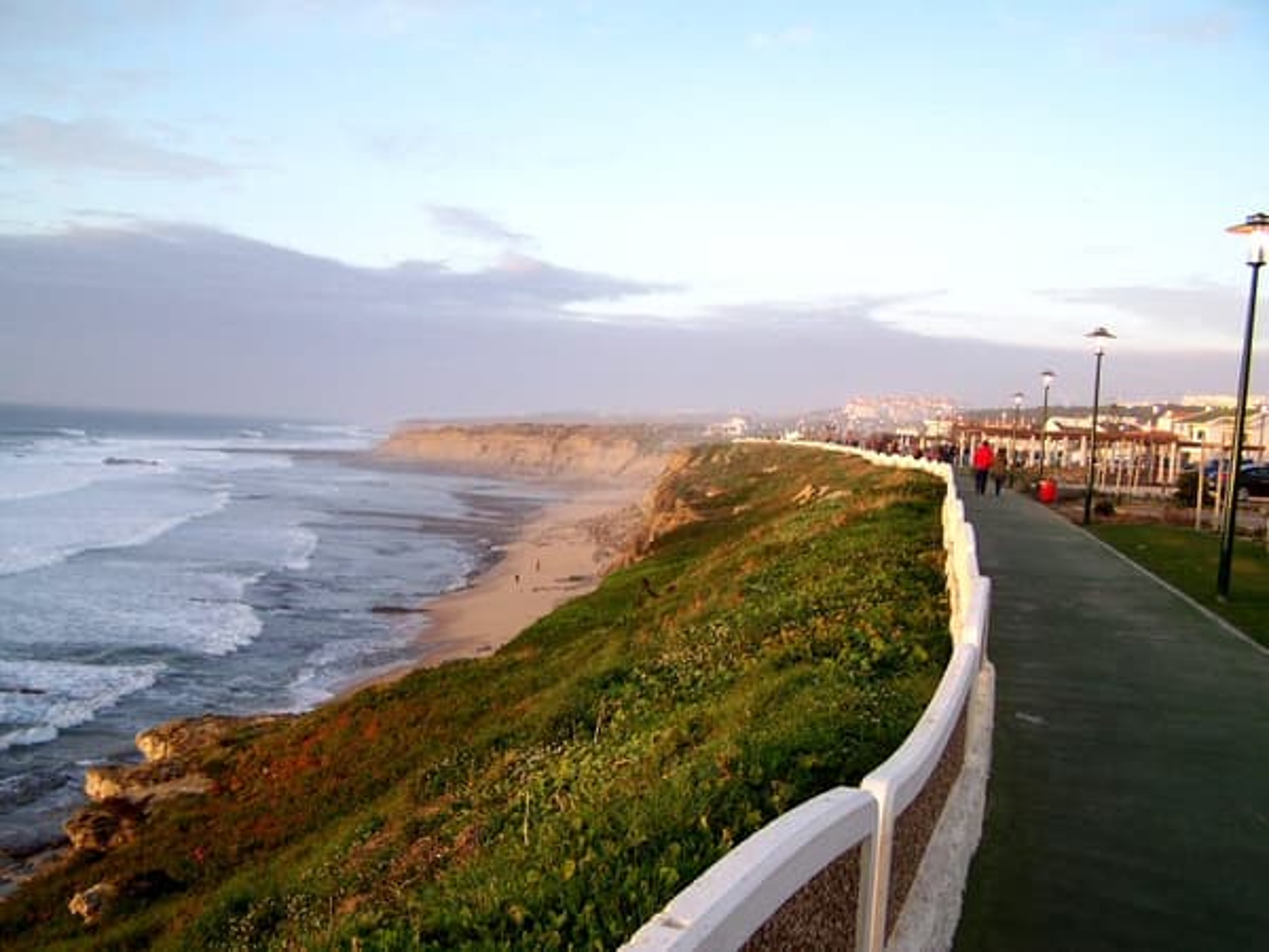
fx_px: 1393
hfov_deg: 49.0
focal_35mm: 38
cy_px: 476
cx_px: 634
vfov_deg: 37.7
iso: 80
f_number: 2.8
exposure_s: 1/125
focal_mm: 6.3
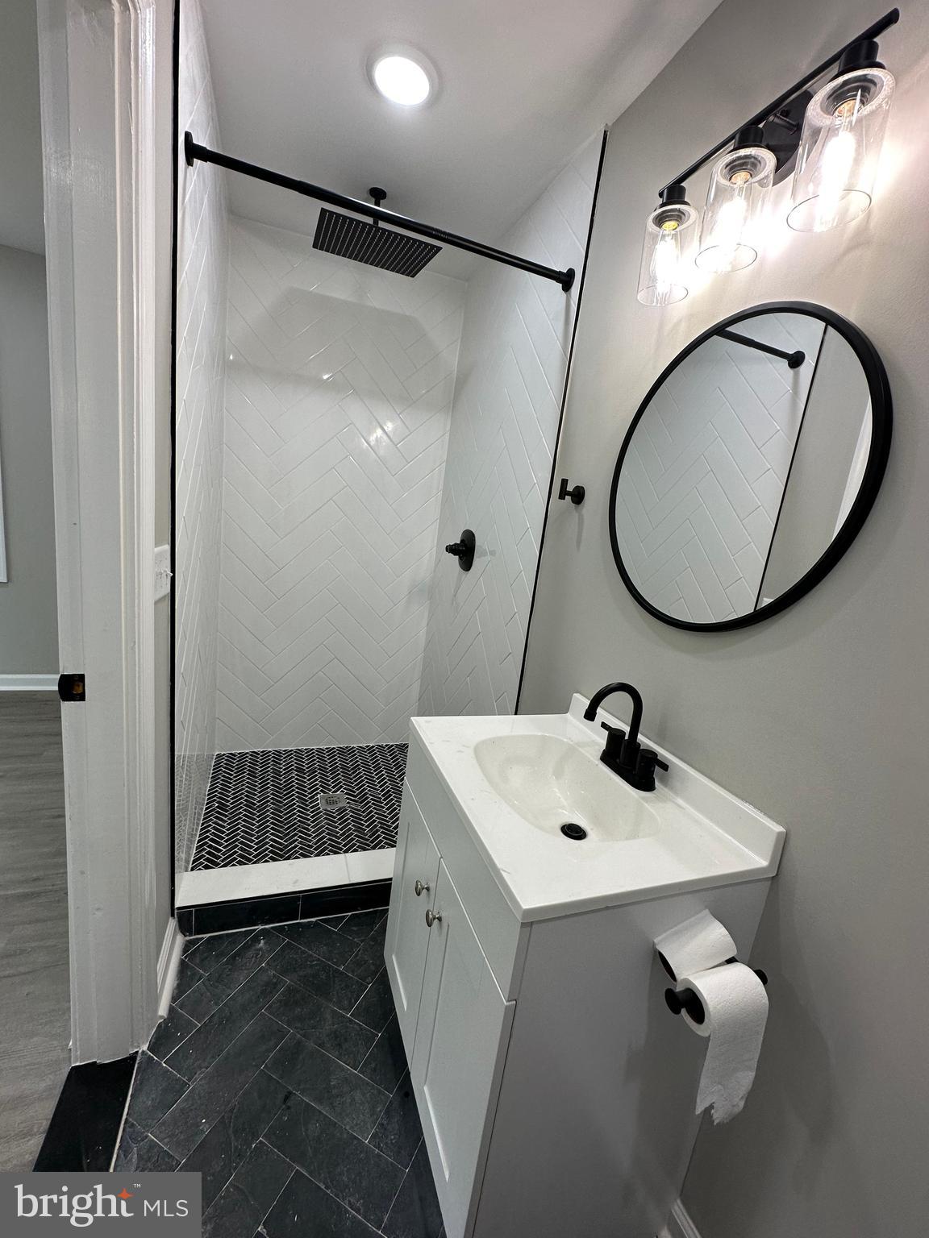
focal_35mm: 14
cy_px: 619
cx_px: 464
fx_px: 501
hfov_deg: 85.7
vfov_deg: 102.1
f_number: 2.2
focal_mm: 2.22
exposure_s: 1/120
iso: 100
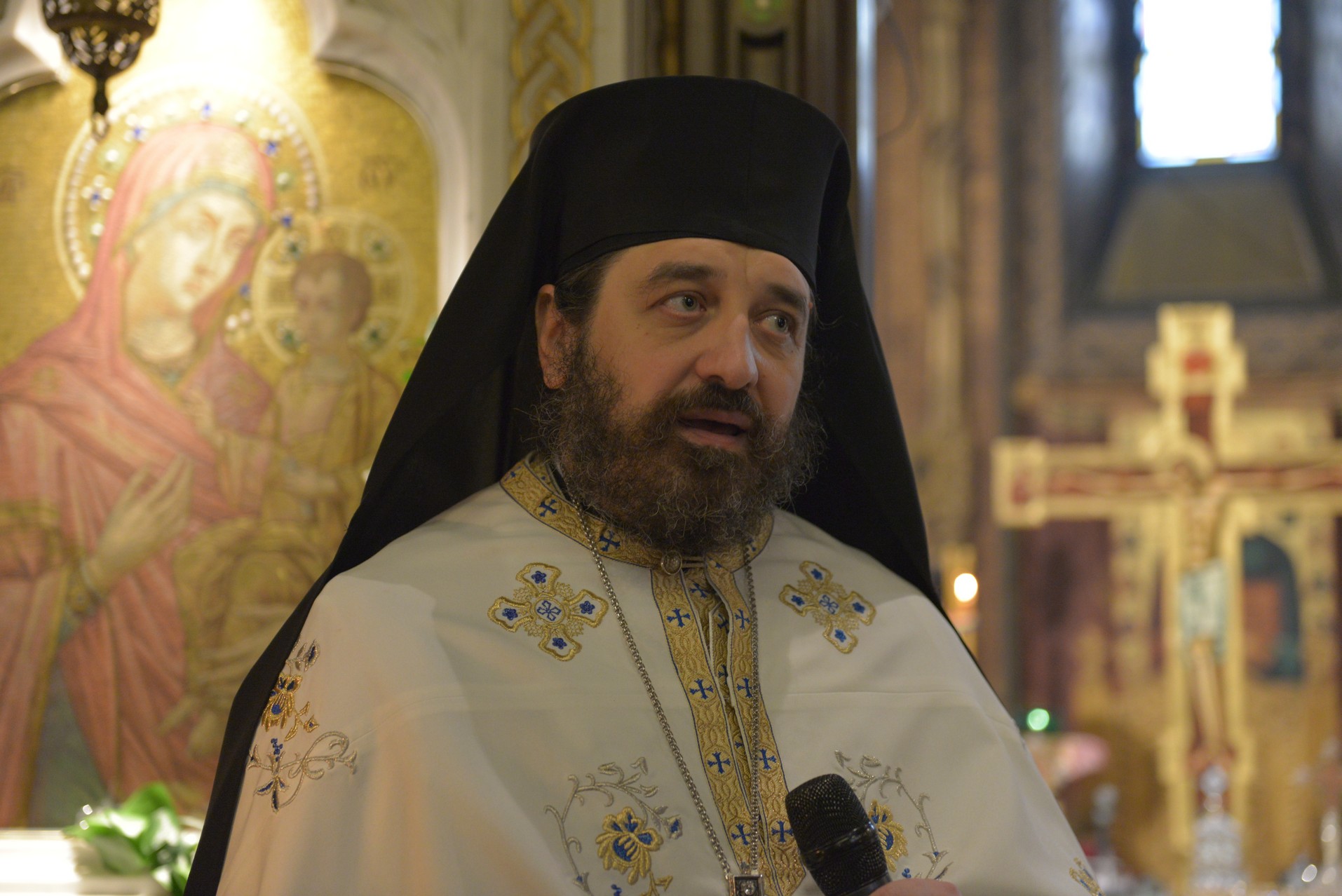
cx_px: 671
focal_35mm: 62
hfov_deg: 32.4
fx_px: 2312
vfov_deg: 21.9
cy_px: 448
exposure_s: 1/80
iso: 3200
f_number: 2.8
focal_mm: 62
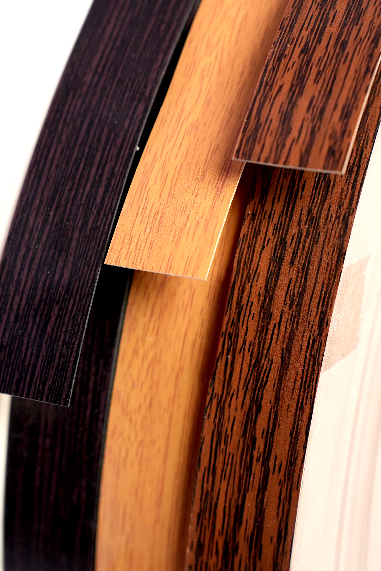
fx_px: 1873
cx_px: 143
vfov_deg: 17.3
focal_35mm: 118
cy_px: 276
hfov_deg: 11.6
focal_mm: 65
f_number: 5
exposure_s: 1/100
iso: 400
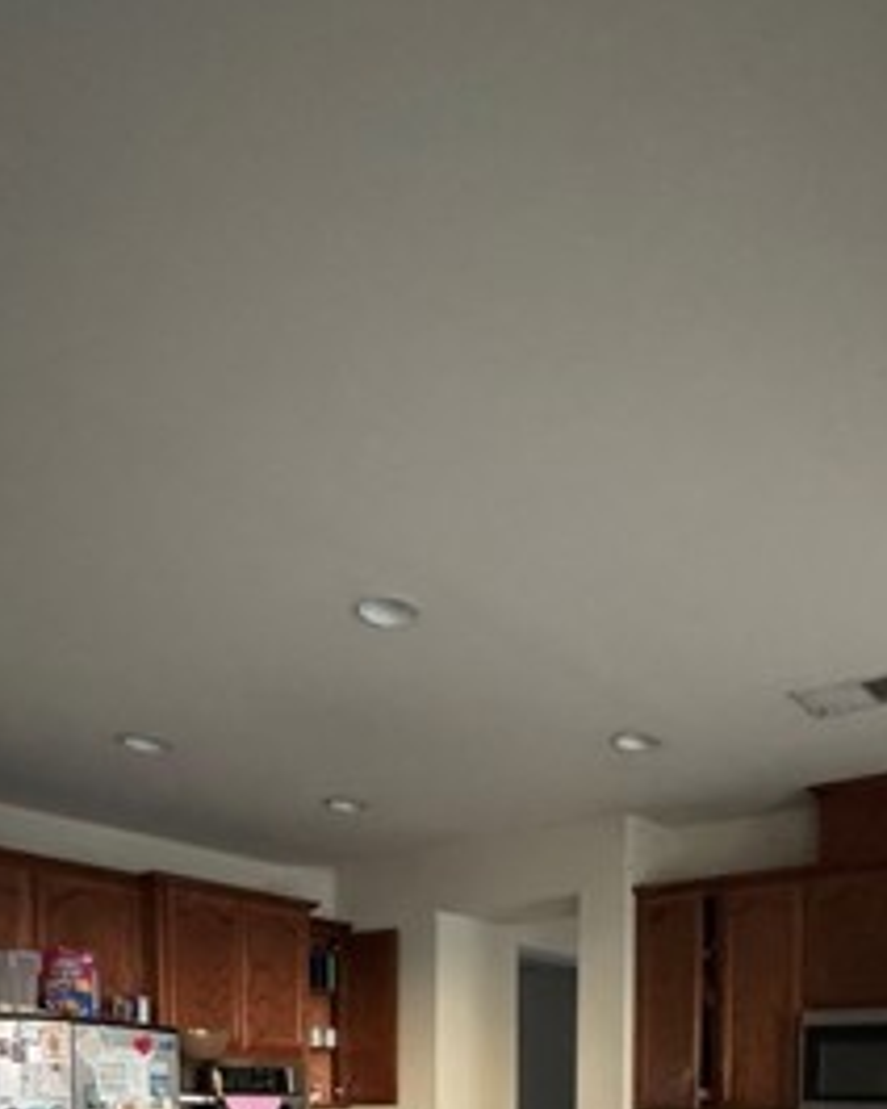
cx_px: 561
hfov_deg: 44.1
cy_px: 1201
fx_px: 1083
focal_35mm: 33
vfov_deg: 43.1
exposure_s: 1/53
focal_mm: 2.22
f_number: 2.2
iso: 1250
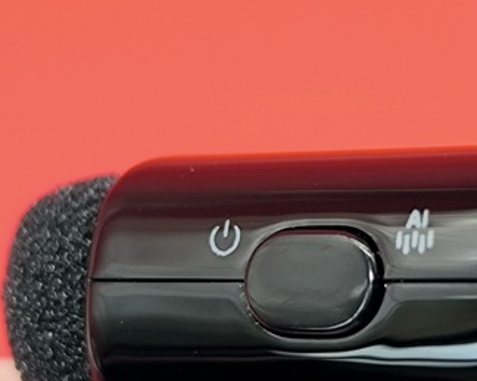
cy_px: 210
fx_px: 2004
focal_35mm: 142
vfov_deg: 10.9
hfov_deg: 13.6
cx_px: 322
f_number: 1.65
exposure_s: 1/50
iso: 800
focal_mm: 6.14
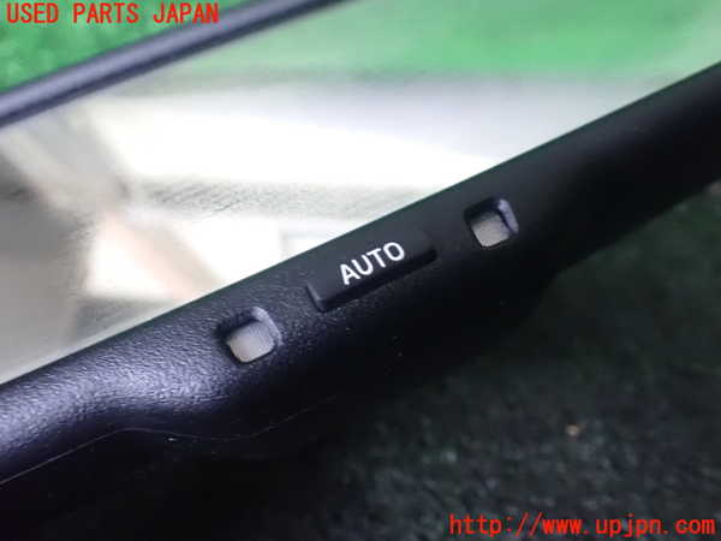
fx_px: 625
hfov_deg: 60.0
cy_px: 270
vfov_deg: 46.8
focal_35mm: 30
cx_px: 360
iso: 1600
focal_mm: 5.4
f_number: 2.3
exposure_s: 1/20
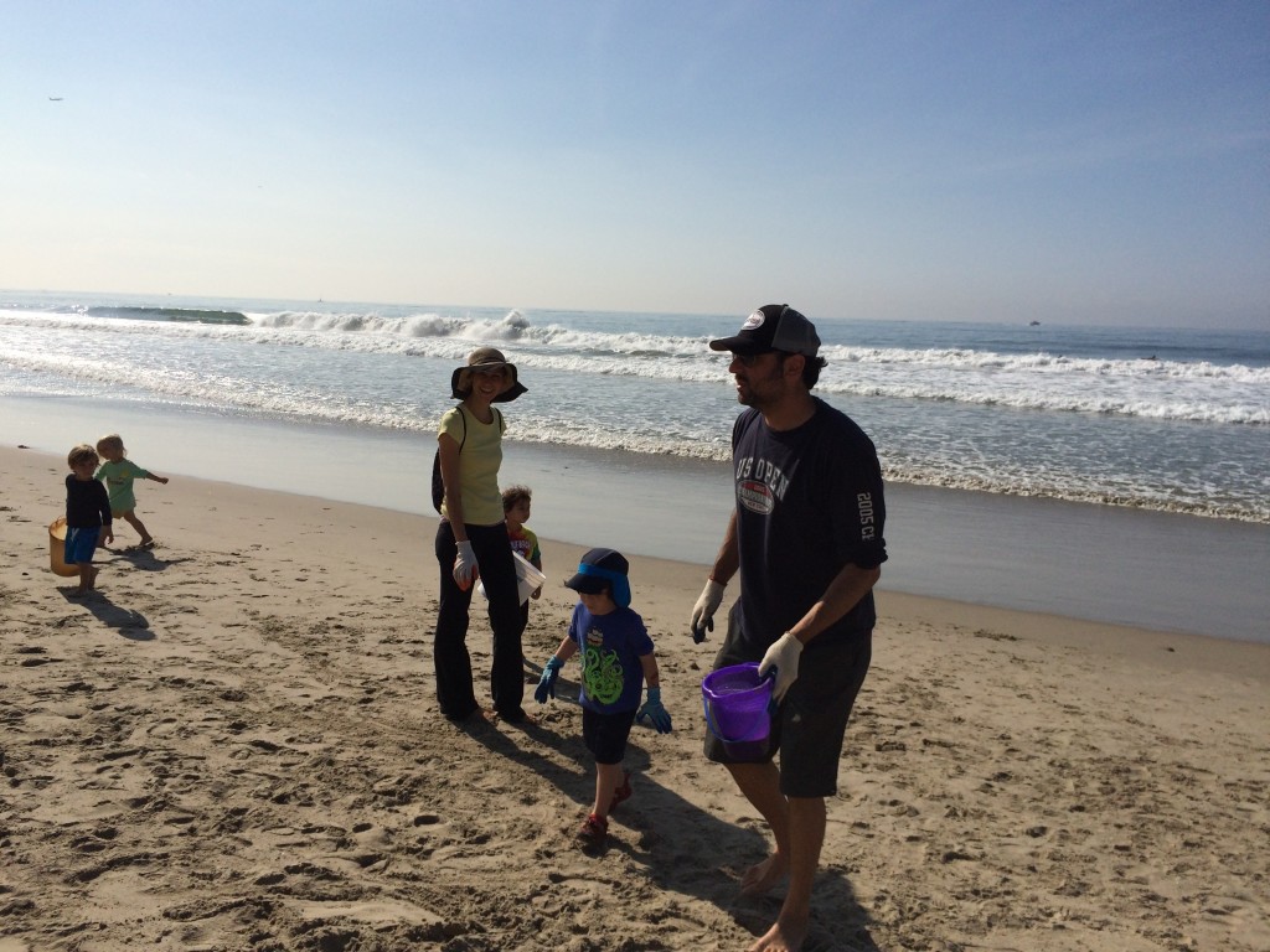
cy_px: 476
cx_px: 635
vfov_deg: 48.2
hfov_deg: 61.7
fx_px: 1064
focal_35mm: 29
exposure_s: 1/8264
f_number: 2.2
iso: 32
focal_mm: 4.15
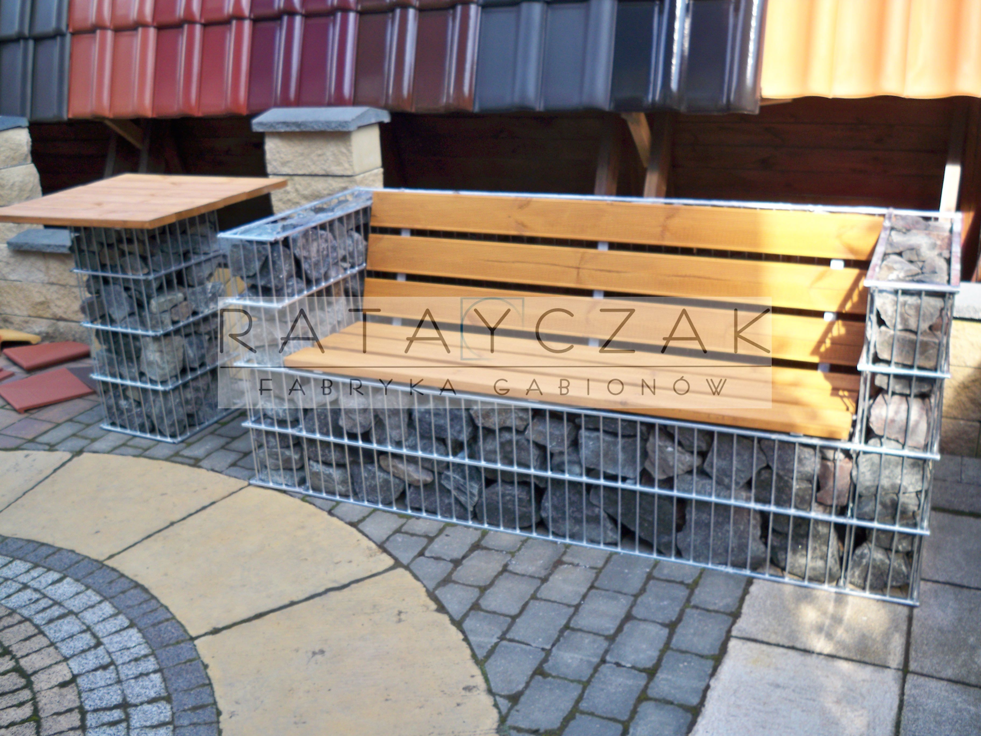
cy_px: 368
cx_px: 490
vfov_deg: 40.7
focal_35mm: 35
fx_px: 992
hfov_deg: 52.6
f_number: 3.1
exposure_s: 1/125
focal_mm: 6.3
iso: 80
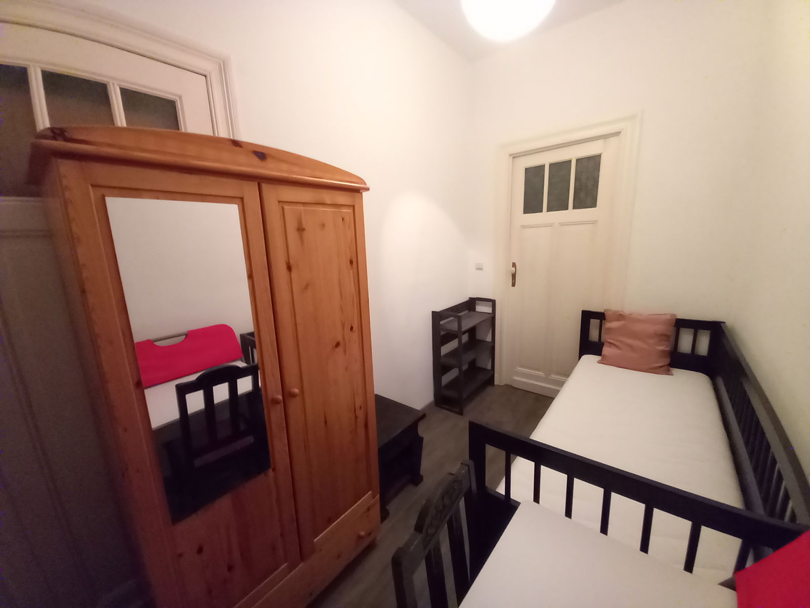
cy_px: 304
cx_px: 405
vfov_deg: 89.9
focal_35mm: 13
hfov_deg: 106.2
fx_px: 304
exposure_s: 1/14.3
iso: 500
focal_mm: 1.13
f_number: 2.2
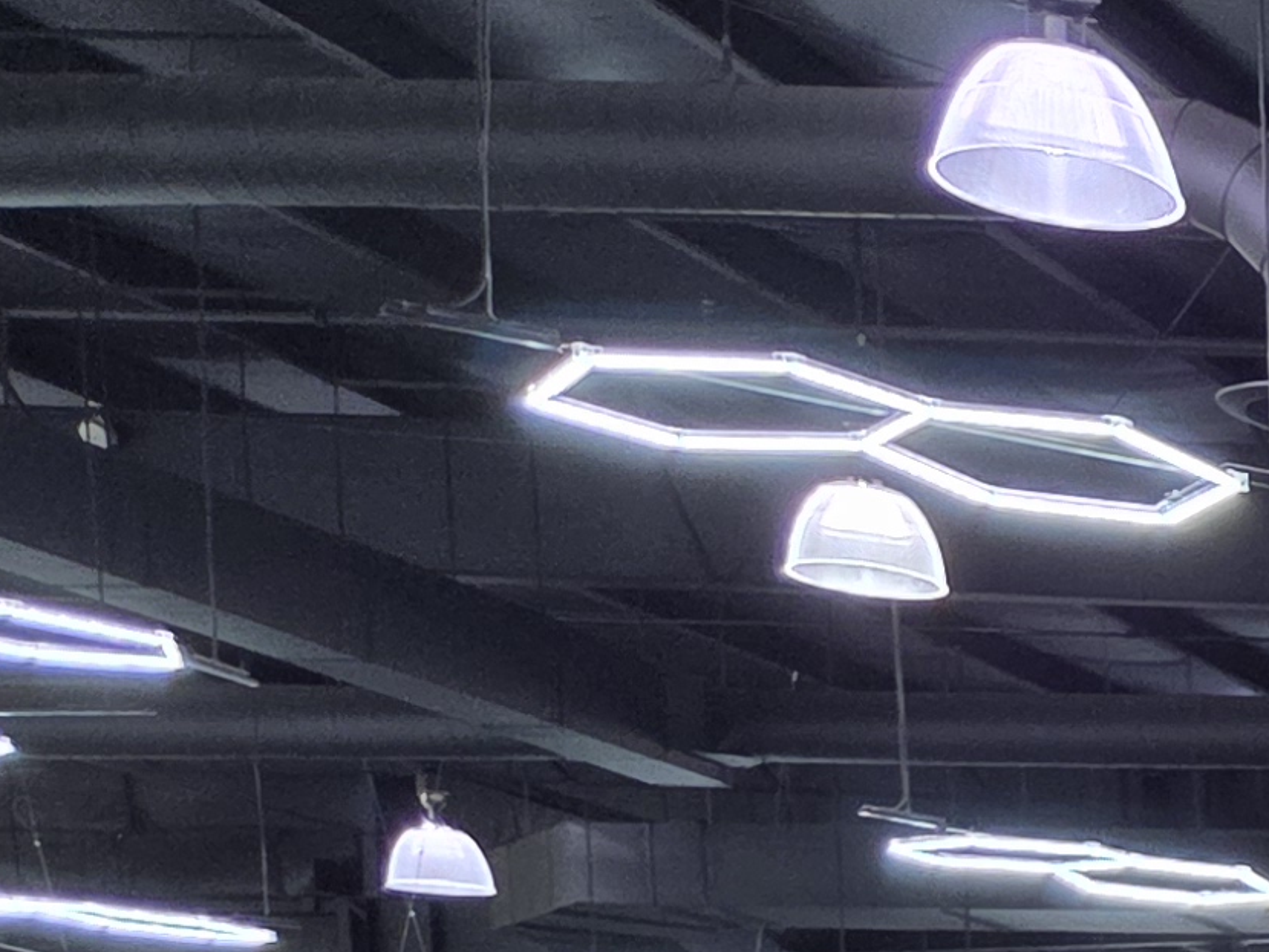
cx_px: 2921
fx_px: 4070
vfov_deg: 11.7
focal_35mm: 111
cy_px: 2014
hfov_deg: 13.6
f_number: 1.8
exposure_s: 1/120
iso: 250
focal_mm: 5.4
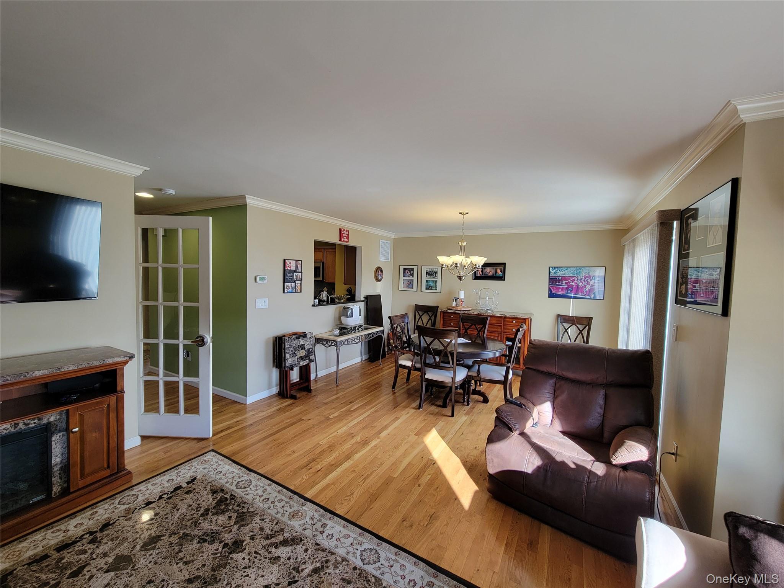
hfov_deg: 106.2
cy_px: 294
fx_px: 294
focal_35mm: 13
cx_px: 392
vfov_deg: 89.9
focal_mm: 2.2
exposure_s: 1/60
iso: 80
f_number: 2.2
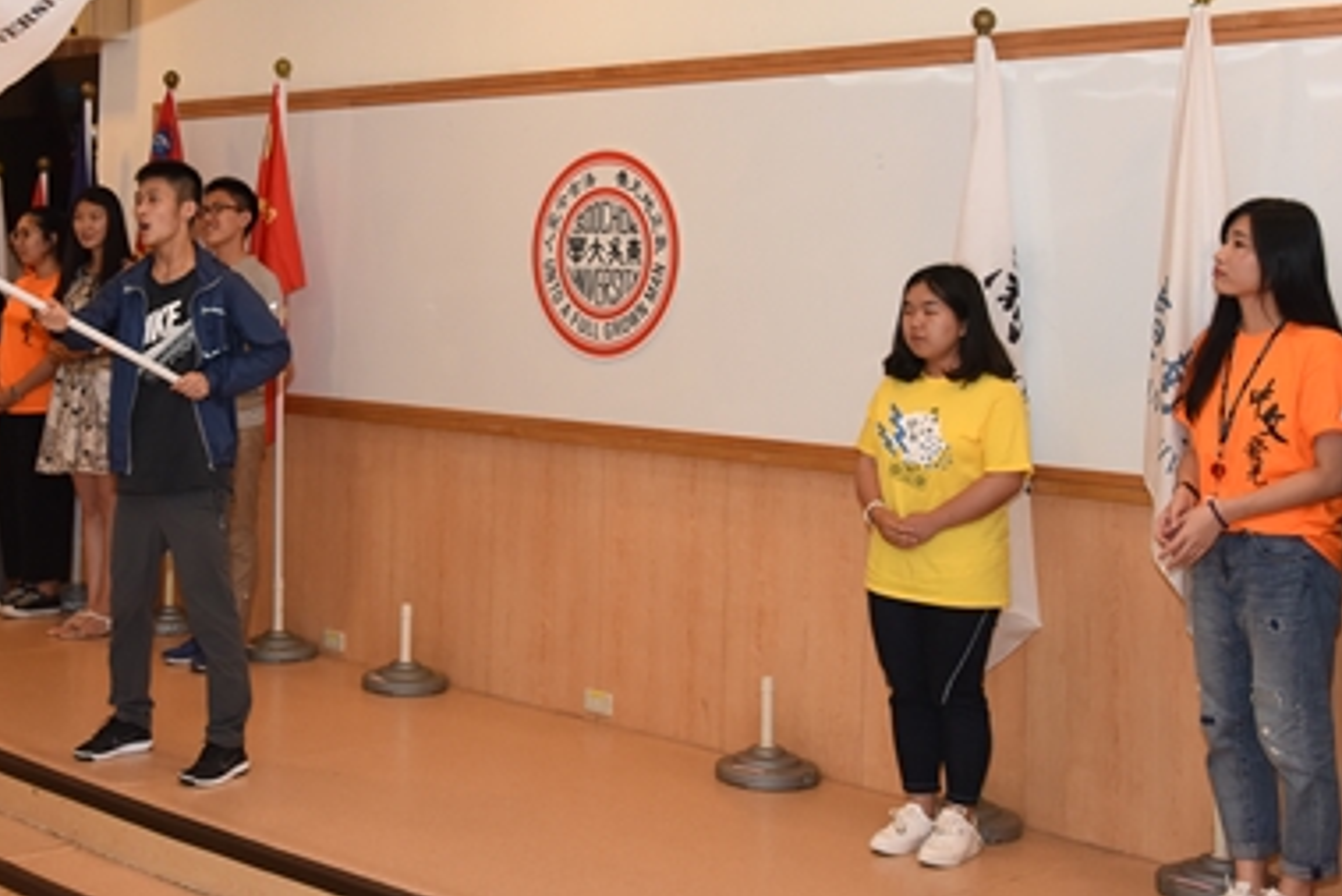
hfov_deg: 33.6
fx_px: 2200
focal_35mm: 59
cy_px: 204
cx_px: 430
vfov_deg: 22.8
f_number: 5.6
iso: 2000
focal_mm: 38
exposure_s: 1/250
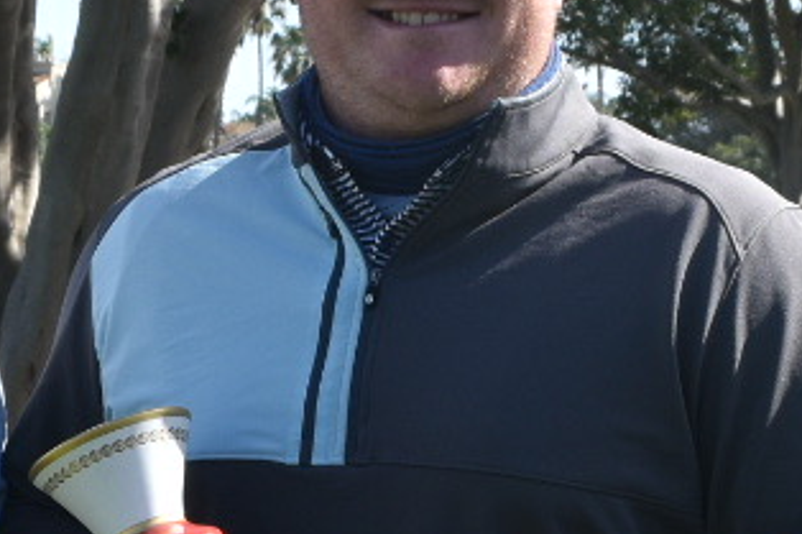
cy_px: 439
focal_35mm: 155
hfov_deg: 13.2
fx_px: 3451
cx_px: 179
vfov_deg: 8.8
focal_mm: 20
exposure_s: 1/350
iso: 200
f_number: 9.5
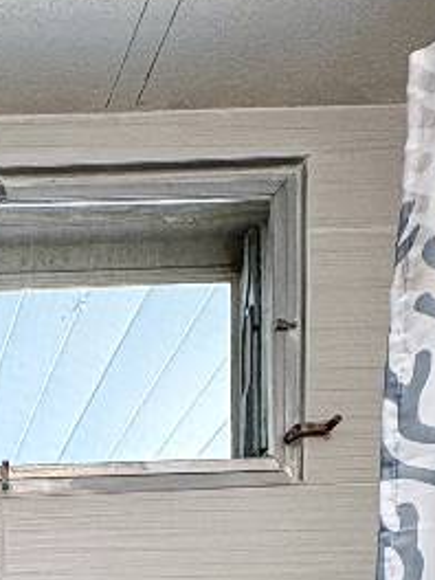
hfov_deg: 21.7
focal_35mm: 60
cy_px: 1036
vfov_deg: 21.5
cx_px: -154
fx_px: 1005
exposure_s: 1/60
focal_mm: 2.22
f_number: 2.2
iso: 200
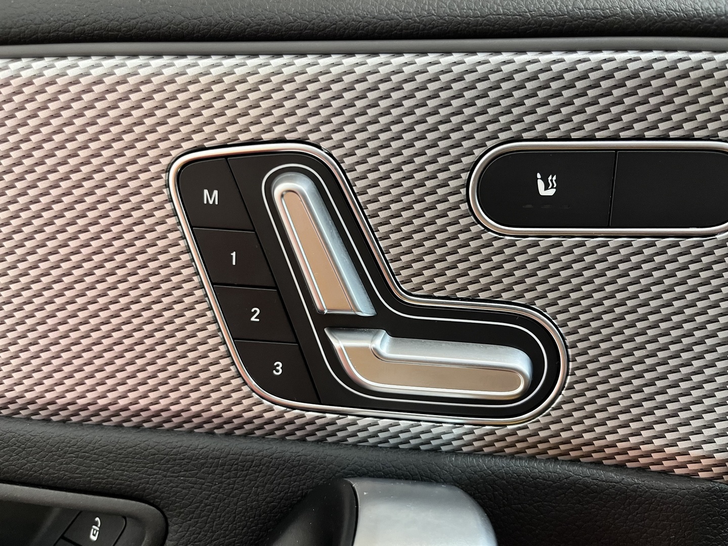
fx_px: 547
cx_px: 364
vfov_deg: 53.1
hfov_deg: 67.3
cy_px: 273
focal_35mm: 26
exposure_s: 1/50
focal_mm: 5.1
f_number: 1.6
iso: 400
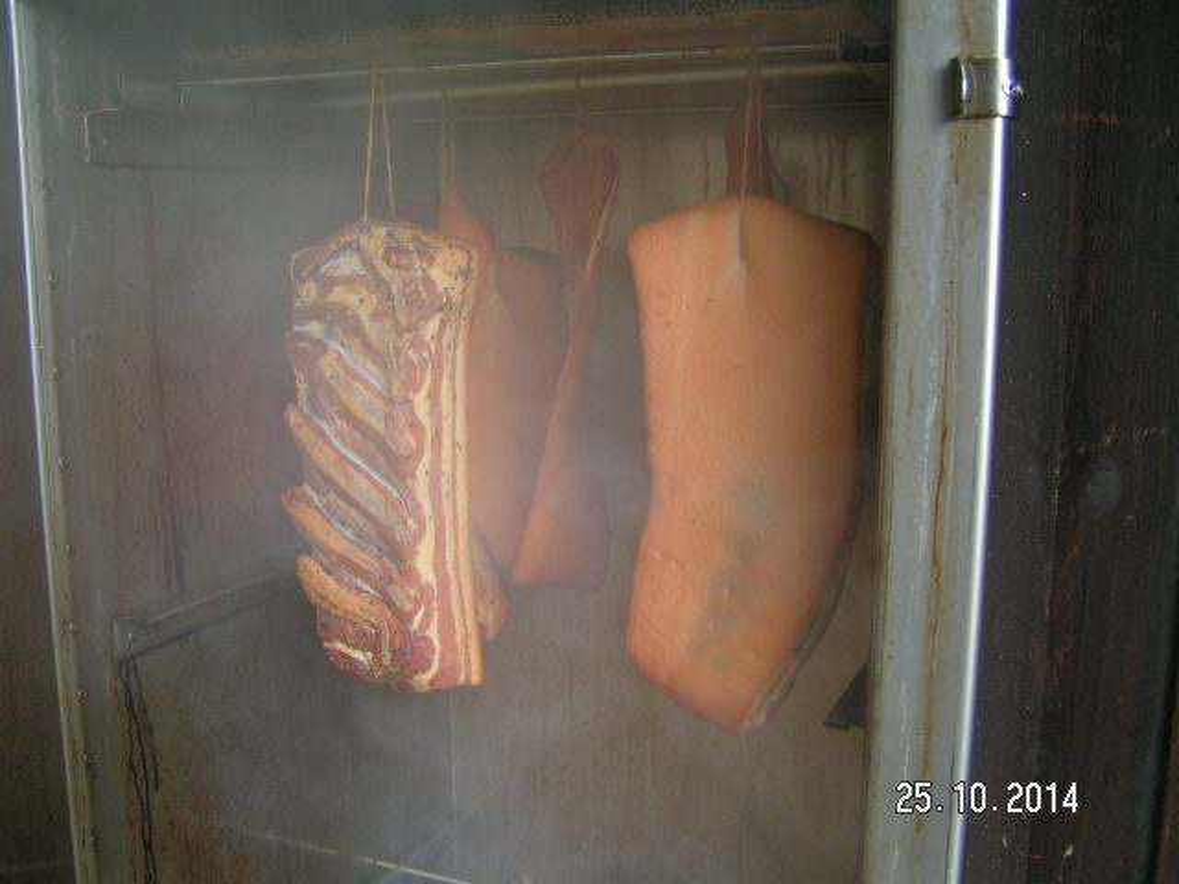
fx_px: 1294
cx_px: 590
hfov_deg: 49.0
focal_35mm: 38
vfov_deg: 37.7
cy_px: 442
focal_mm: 5.8
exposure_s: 1/40
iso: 200
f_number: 2.8
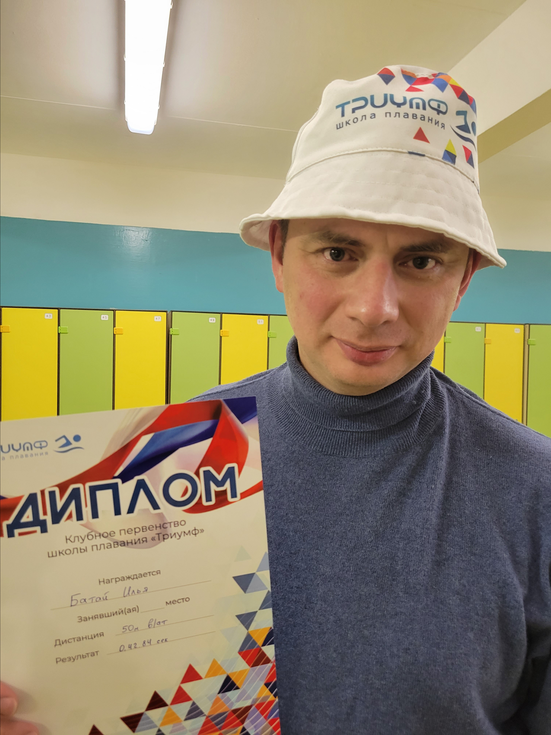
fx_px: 552
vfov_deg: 67.3
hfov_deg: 53.1
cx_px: 276
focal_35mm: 26
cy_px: 368
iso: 320
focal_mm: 5.4
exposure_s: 1/50
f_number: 1.8
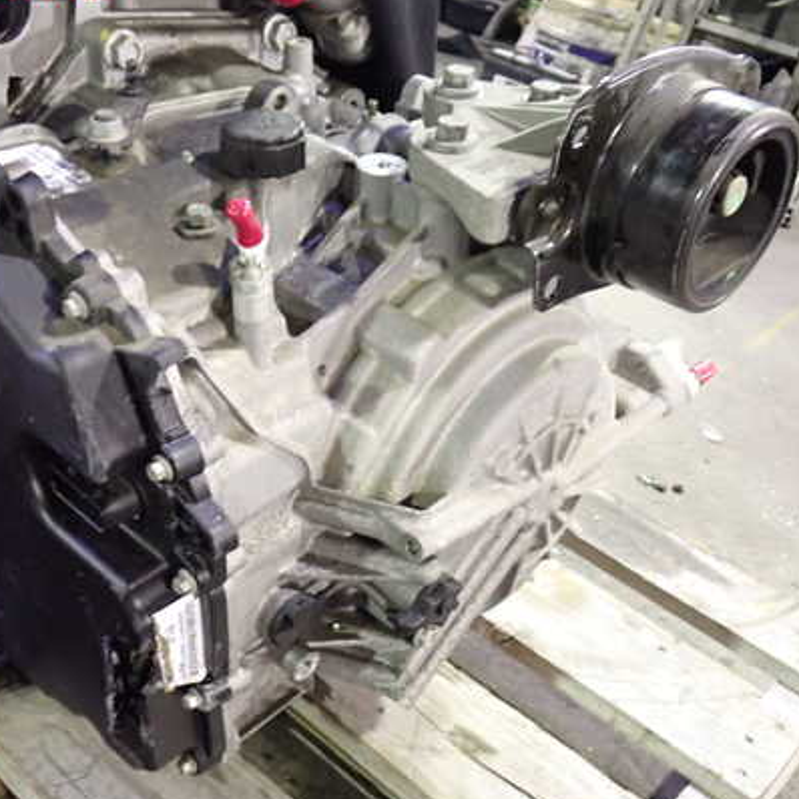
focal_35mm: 40
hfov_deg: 41.8
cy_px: 412
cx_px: 349
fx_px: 1045
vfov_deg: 41.9
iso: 800
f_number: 2.3
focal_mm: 5.4
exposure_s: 1/13
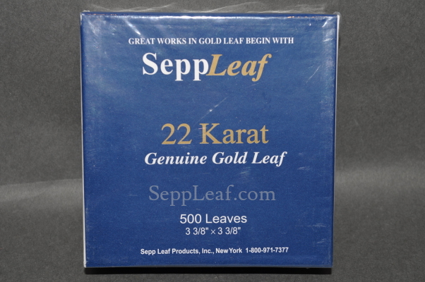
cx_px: 212
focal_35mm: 60
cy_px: 141
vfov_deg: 22.6
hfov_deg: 33.4
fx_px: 708
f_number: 9
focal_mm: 40
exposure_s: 1/160
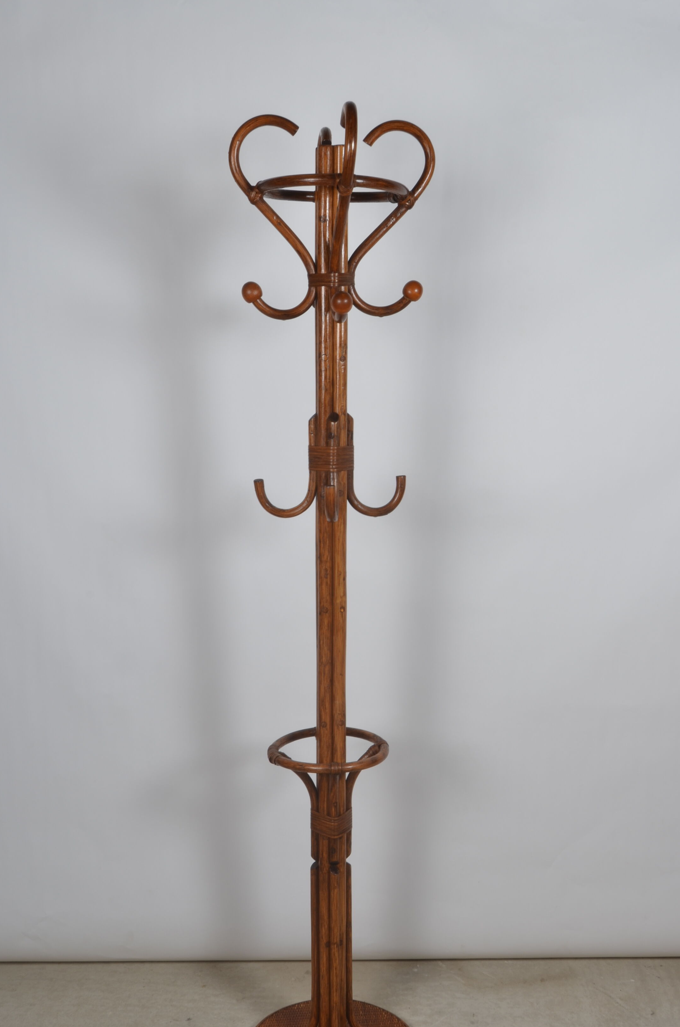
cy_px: 554
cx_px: 339
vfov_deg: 47.5
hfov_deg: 32.5
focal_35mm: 41
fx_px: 1167
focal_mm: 24
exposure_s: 1/125
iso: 100
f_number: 14
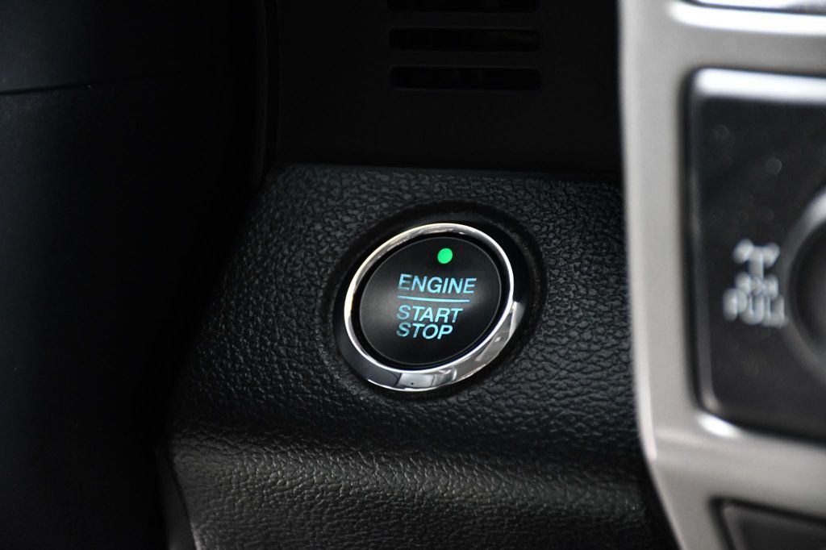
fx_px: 3853
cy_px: 275
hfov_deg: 12.2
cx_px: 413
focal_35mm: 168
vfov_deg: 8.2
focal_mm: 112
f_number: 5.6
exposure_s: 1/15
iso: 2500
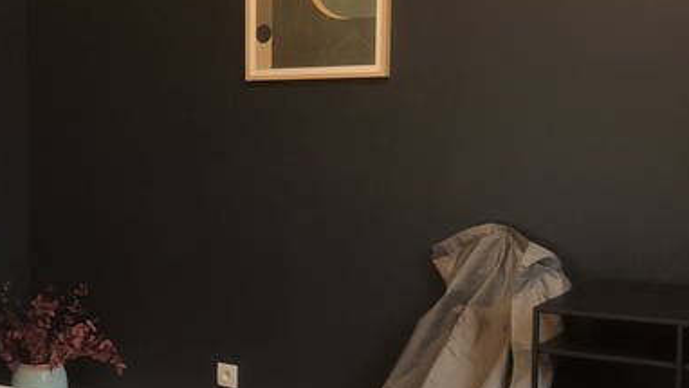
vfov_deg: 19.1
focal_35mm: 63
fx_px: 1151
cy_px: 253
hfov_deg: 32.2
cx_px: 115
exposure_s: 1/14
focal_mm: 3.99
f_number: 1.8
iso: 100
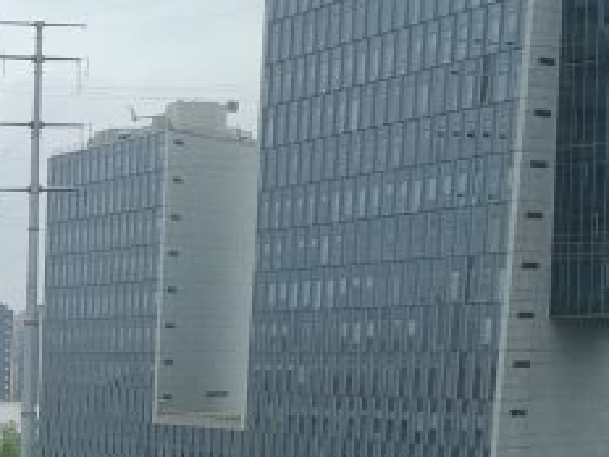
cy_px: 654
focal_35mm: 93
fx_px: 1636
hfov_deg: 18.6
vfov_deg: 14.9
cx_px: -310
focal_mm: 5.72
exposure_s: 1/2058
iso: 50
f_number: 1.4
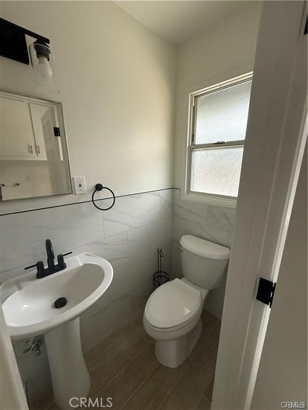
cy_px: 205
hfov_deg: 85.7
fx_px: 166
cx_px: 154
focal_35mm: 14
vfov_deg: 102.1
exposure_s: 1/81
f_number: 2.2
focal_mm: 2.22
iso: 400
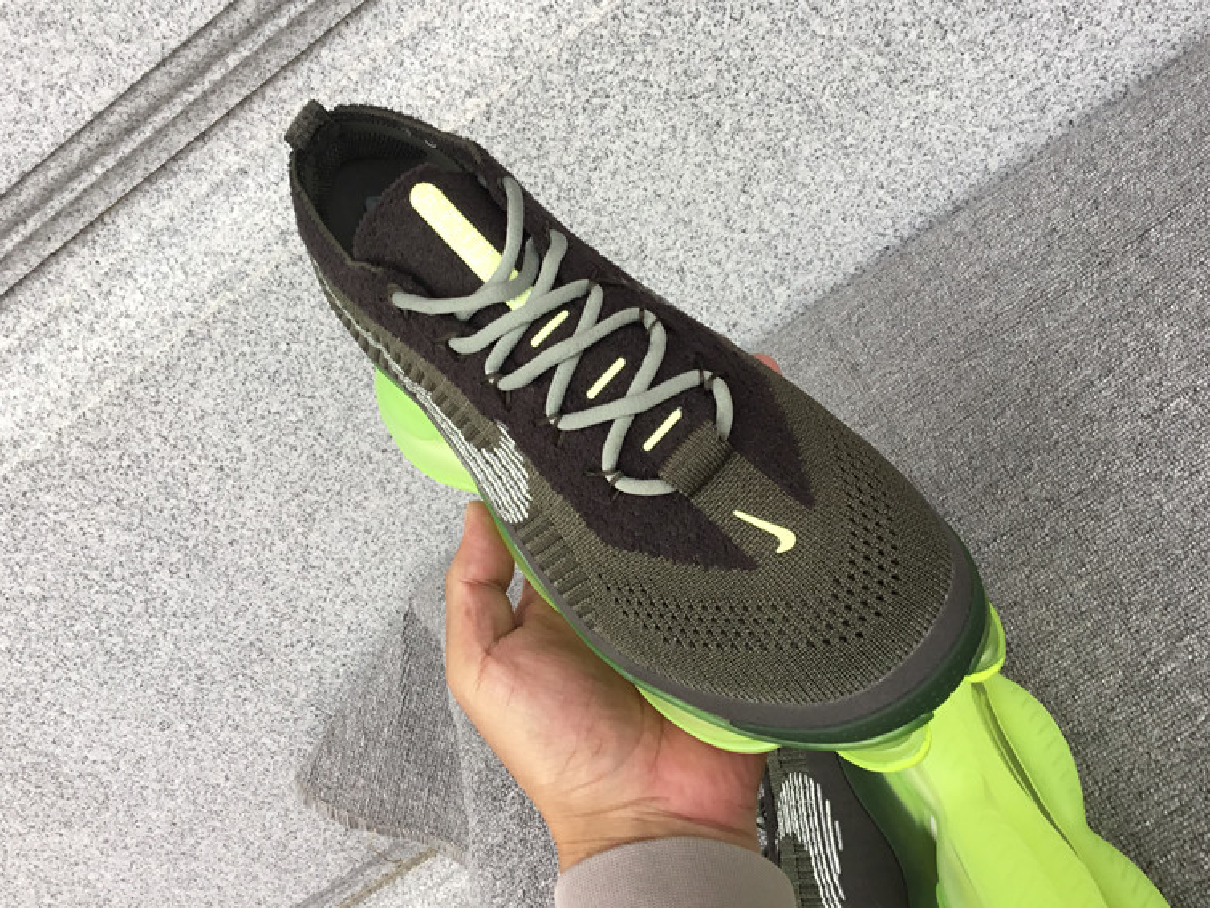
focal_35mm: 37
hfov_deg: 50.1
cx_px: 642
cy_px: 375
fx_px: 1294
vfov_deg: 38.6
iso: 32
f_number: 2.4
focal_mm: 3.3
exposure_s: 1/100
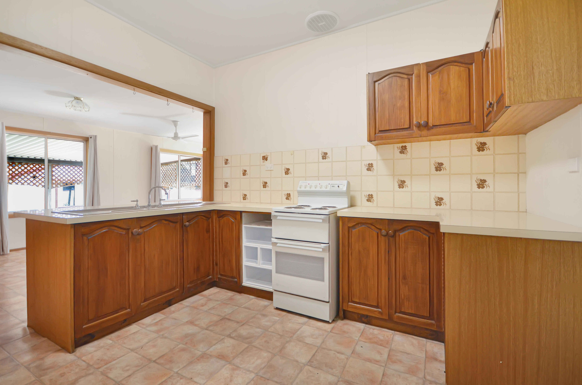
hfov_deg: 100.5
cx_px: 291
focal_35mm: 15
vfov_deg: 77.1
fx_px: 242
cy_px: 192
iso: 500
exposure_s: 1/60
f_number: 4
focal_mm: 10
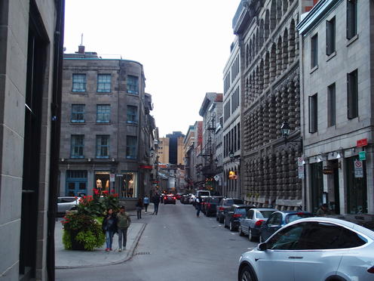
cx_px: 187
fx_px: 540
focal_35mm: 50
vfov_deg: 29.1
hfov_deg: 38.2
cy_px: 140
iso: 125
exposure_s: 1/100
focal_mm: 10.8
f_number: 2.8
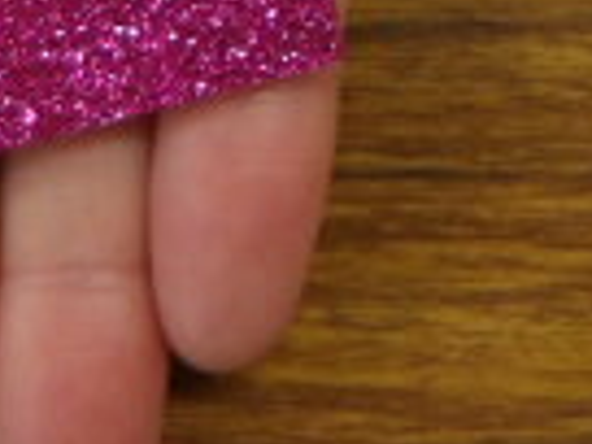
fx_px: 2172
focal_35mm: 127
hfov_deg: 15.2
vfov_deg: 10.3
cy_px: -583
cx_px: 614
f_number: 3
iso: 303
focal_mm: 4.9
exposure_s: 1/60
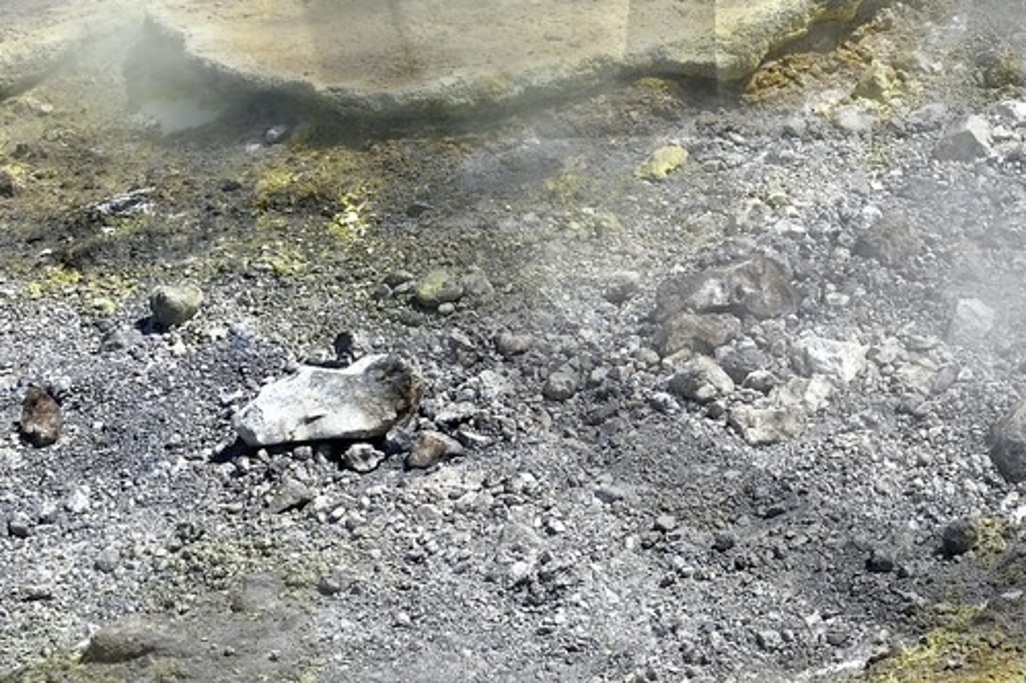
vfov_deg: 16.7
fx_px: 2193
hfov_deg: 24.6
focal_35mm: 77
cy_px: -197
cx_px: 1116
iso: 200
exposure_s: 1/320
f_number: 16
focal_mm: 24
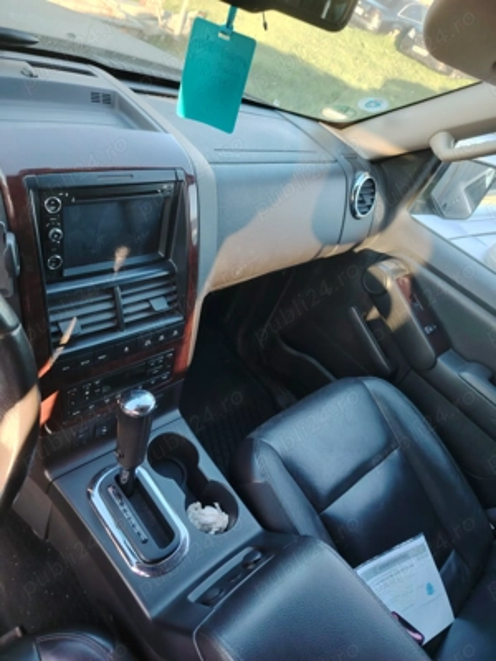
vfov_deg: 71.6
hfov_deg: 56.8
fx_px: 459
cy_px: 330
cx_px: 248
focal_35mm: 24
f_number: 1.75
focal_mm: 5.25
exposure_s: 1/50
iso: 234
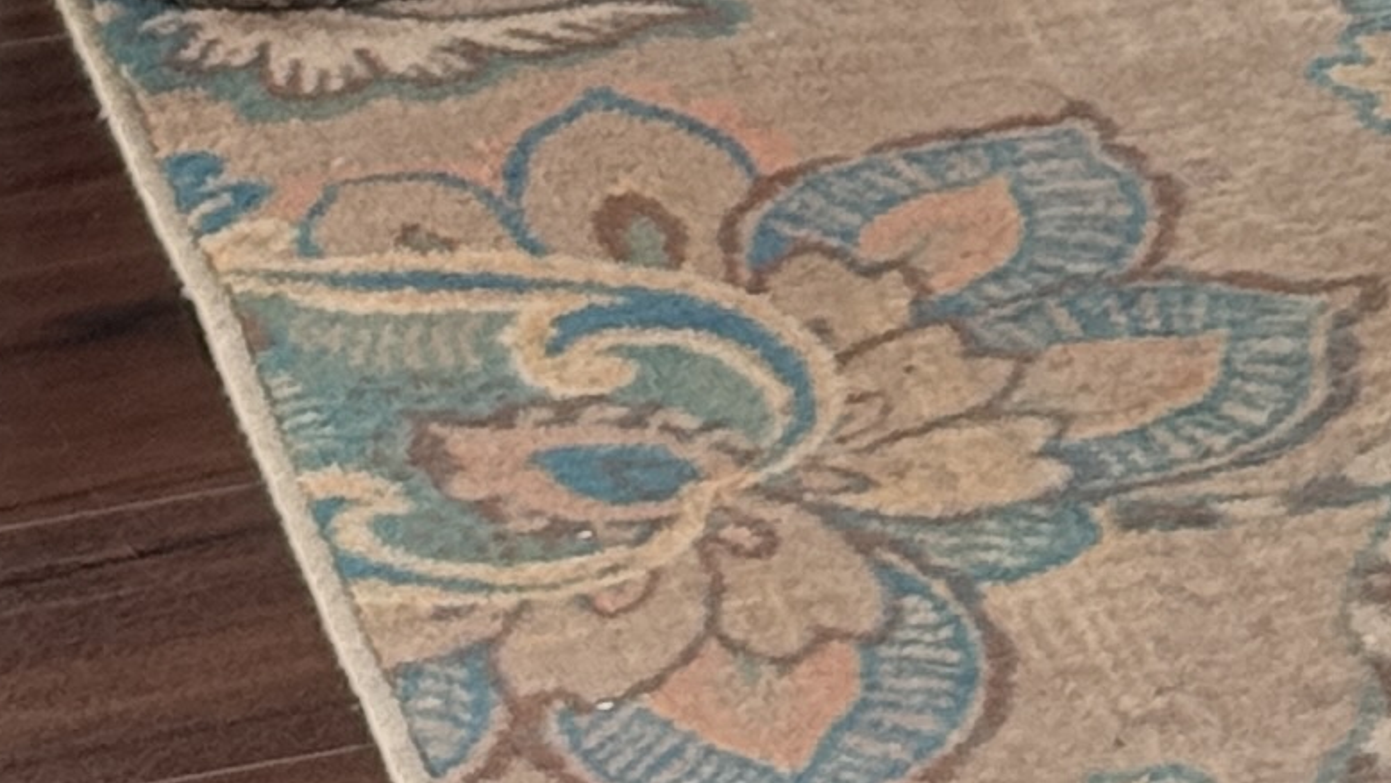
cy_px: -2674
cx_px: 1876
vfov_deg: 4.1
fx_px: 9998
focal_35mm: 271
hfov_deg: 7.9
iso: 160
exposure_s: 1/70
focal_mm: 6.76
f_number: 1.78
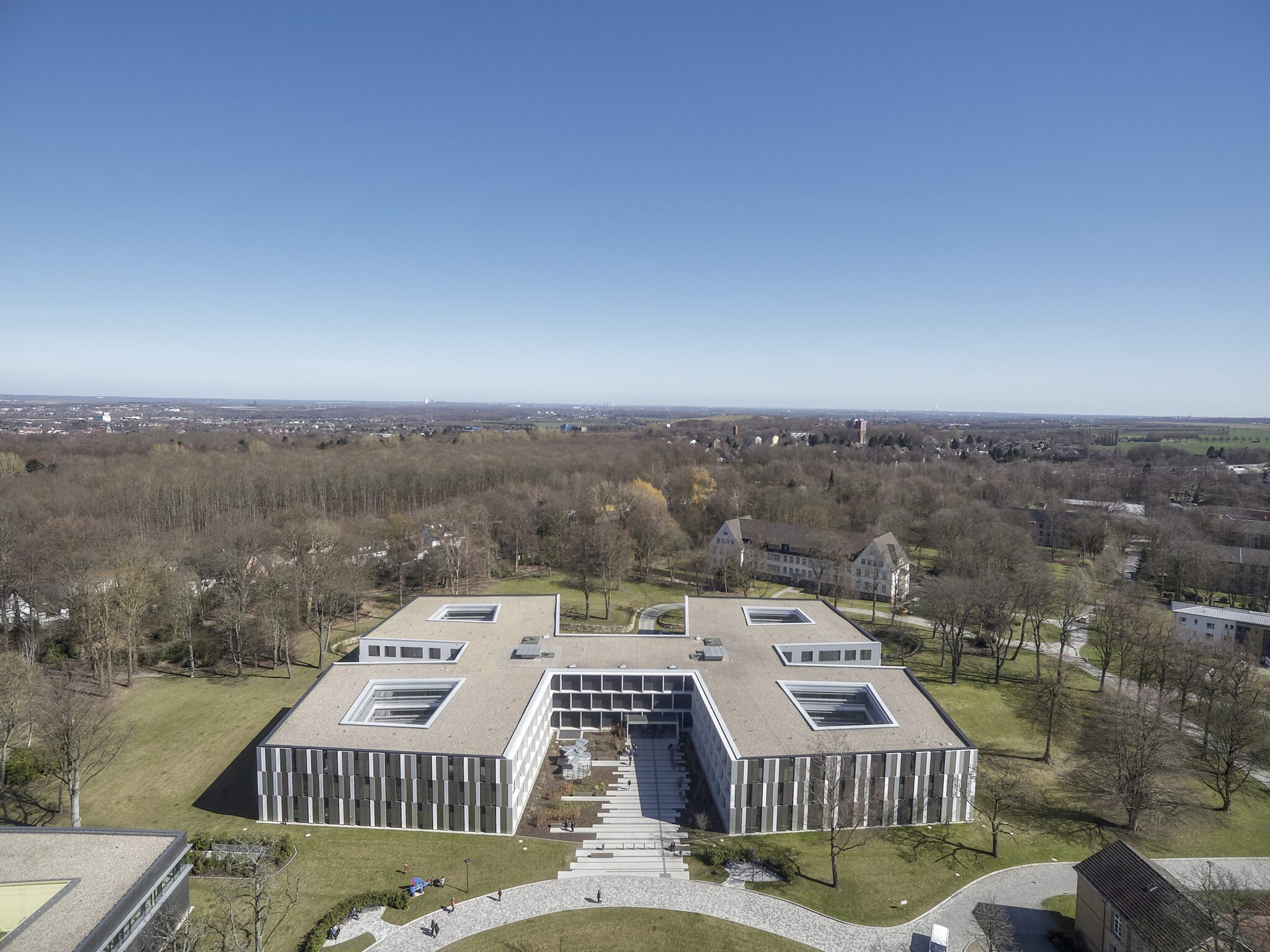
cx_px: 635
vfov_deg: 65.9
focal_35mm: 20
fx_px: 734
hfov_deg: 81.8
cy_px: 476
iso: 100
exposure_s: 1/1000
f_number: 2.8
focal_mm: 3.61
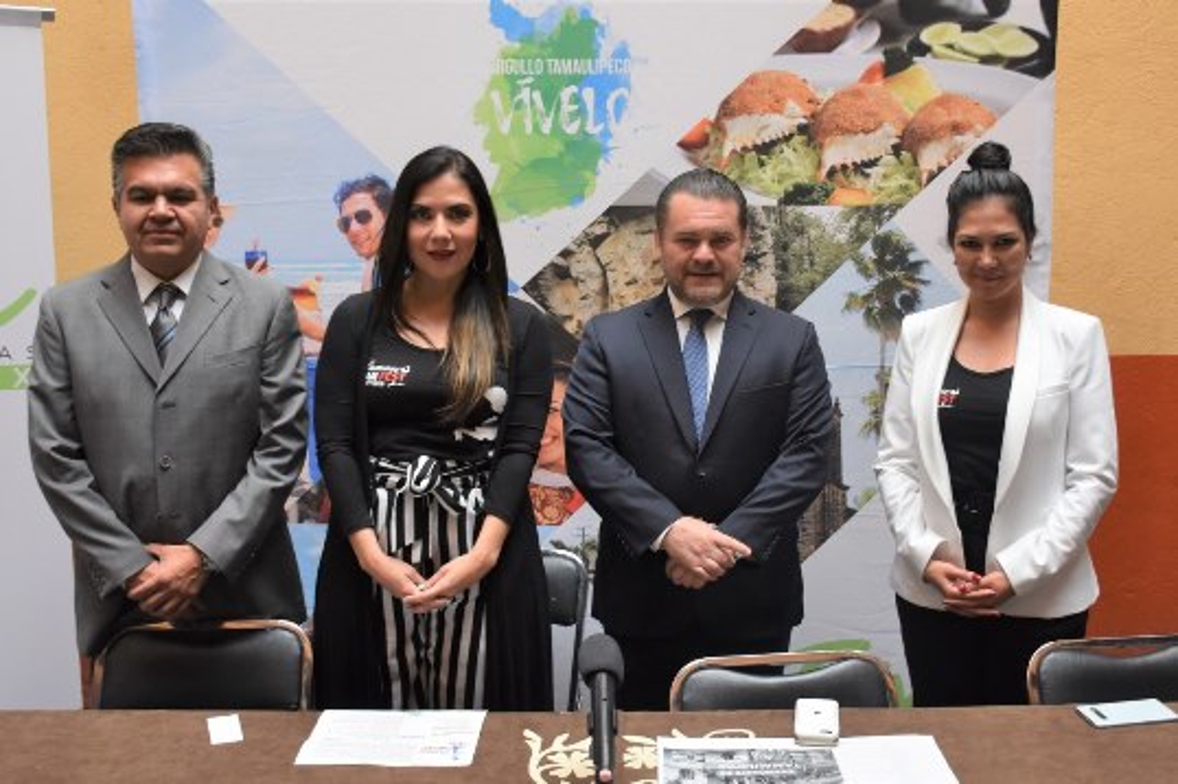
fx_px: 981
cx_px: 589
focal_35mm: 30
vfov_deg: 43.6
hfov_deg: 62.0
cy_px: 392
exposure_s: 1/80
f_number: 4.5
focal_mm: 20
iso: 800
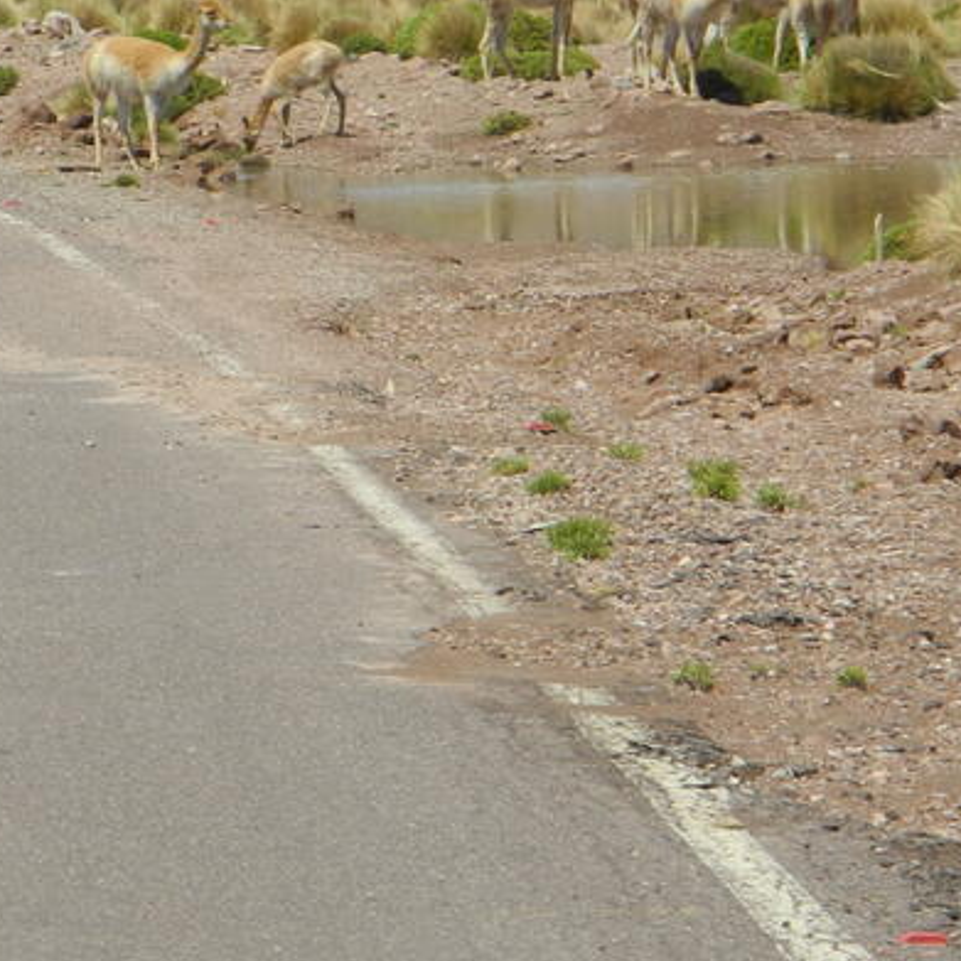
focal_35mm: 463
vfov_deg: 3.8
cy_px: 233
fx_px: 14542
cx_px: 396
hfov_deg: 3.8
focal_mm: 42.6
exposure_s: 1/500
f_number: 5.6
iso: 100
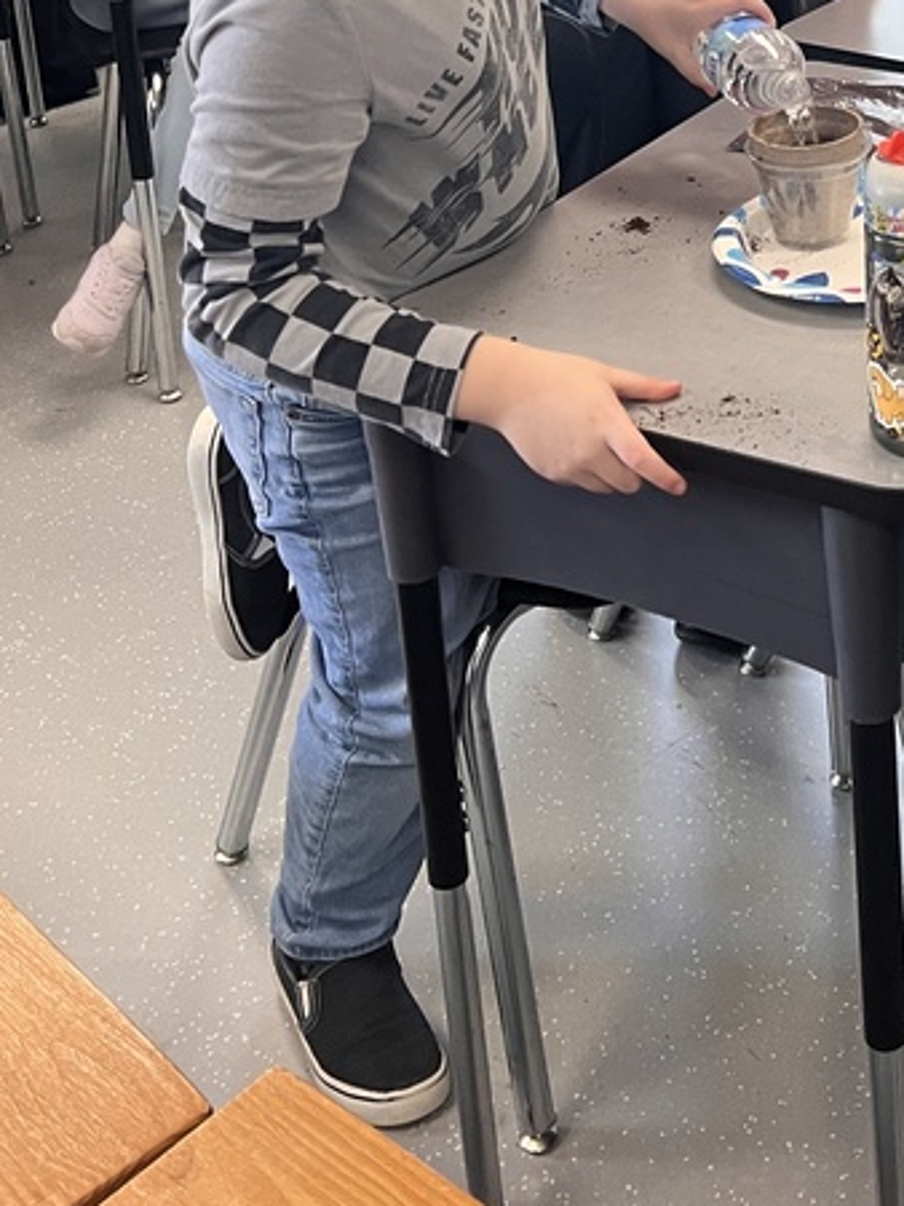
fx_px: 2055
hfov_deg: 23.5
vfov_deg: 29.9
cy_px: -72
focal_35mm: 59
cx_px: 957
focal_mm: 5.7
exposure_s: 1/60
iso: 125
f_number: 1.5
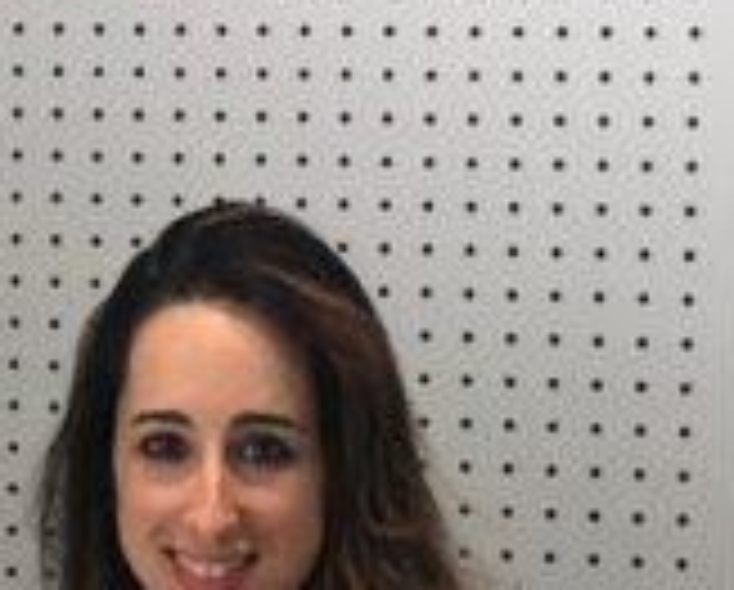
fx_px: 4265
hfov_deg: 9.7
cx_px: -41
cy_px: 405
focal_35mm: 196
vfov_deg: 7.9
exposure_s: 1/33
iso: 20
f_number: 1.8
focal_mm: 3.99
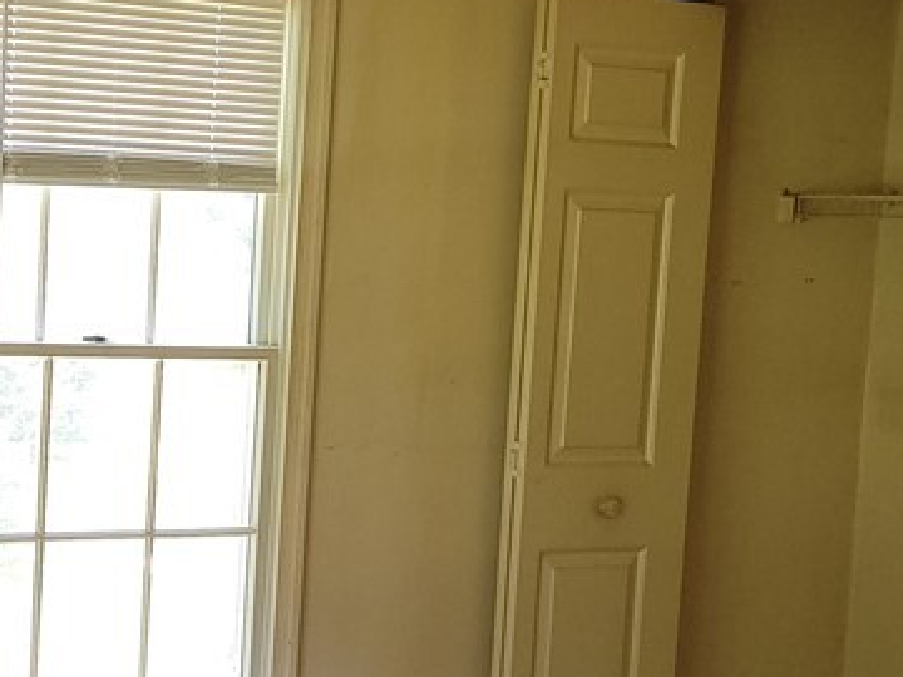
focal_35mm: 74
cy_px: 404
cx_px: 73
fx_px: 1930
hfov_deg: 25.4
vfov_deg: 19.9
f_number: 1.8
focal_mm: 5.4
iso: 125
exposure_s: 1/60
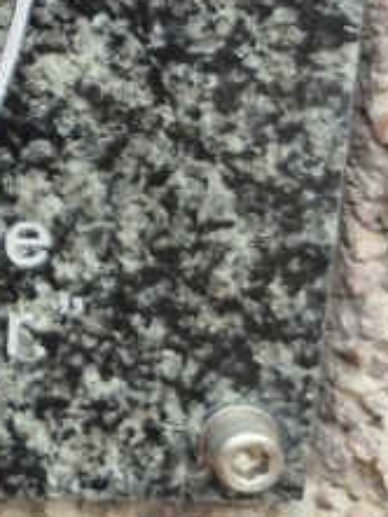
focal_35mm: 125
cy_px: -255
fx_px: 1866
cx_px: -437
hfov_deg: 10.7
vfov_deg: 14.7
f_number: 1.8
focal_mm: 5.4
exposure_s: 1/180
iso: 64
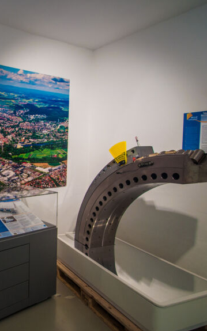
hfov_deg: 43.1
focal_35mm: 24
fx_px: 217
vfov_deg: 74.8
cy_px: 163
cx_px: -5
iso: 400
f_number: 8
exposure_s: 1/13
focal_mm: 10
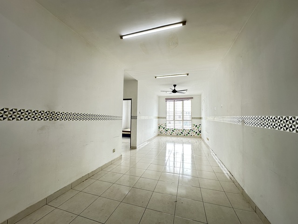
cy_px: 112
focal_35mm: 14
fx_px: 121
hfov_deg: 102.1
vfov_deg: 85.7
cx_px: 149
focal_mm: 2.22
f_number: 2.2
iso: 100
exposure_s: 1/99
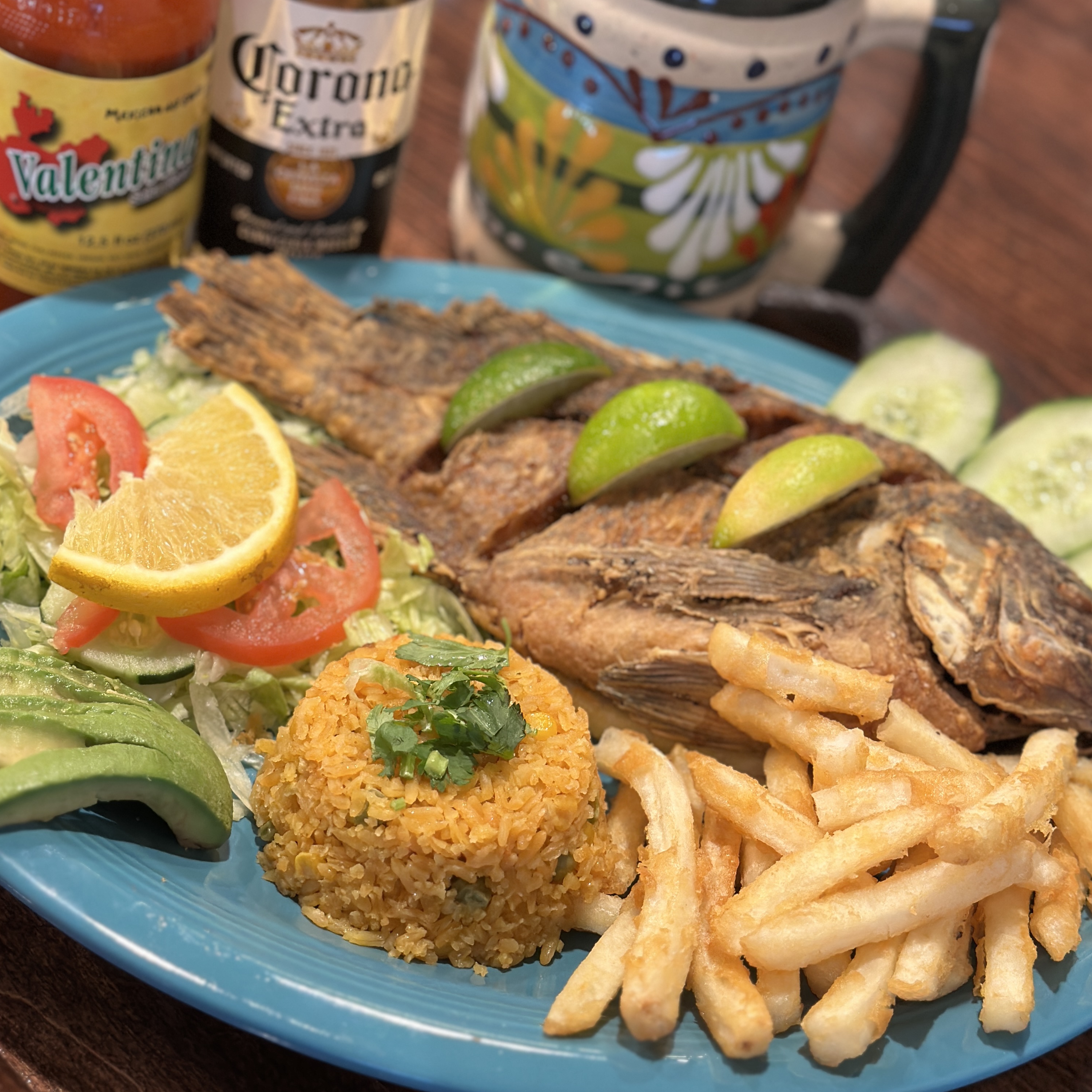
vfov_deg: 30.0
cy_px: 537
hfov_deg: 30.0
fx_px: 2034
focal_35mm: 57
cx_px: 548
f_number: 1.78
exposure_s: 1/60
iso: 200
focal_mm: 6.86
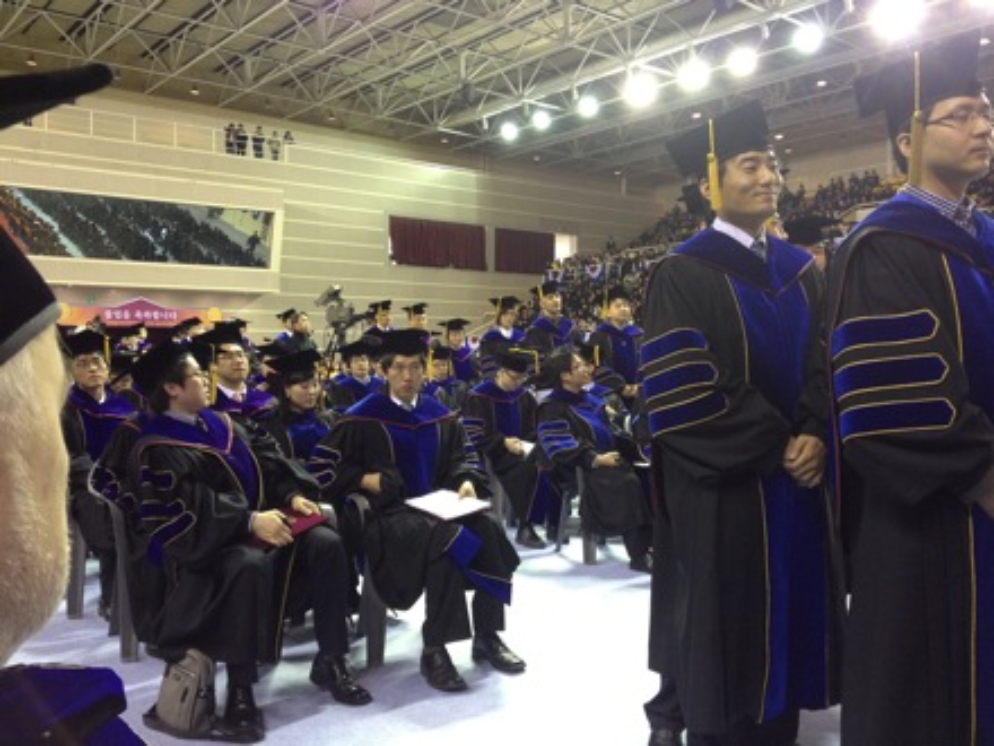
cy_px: 373
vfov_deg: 40.7
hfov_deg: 52.6
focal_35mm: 35
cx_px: 497
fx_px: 1005
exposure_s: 1/20
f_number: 2.4
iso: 125
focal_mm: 4.28
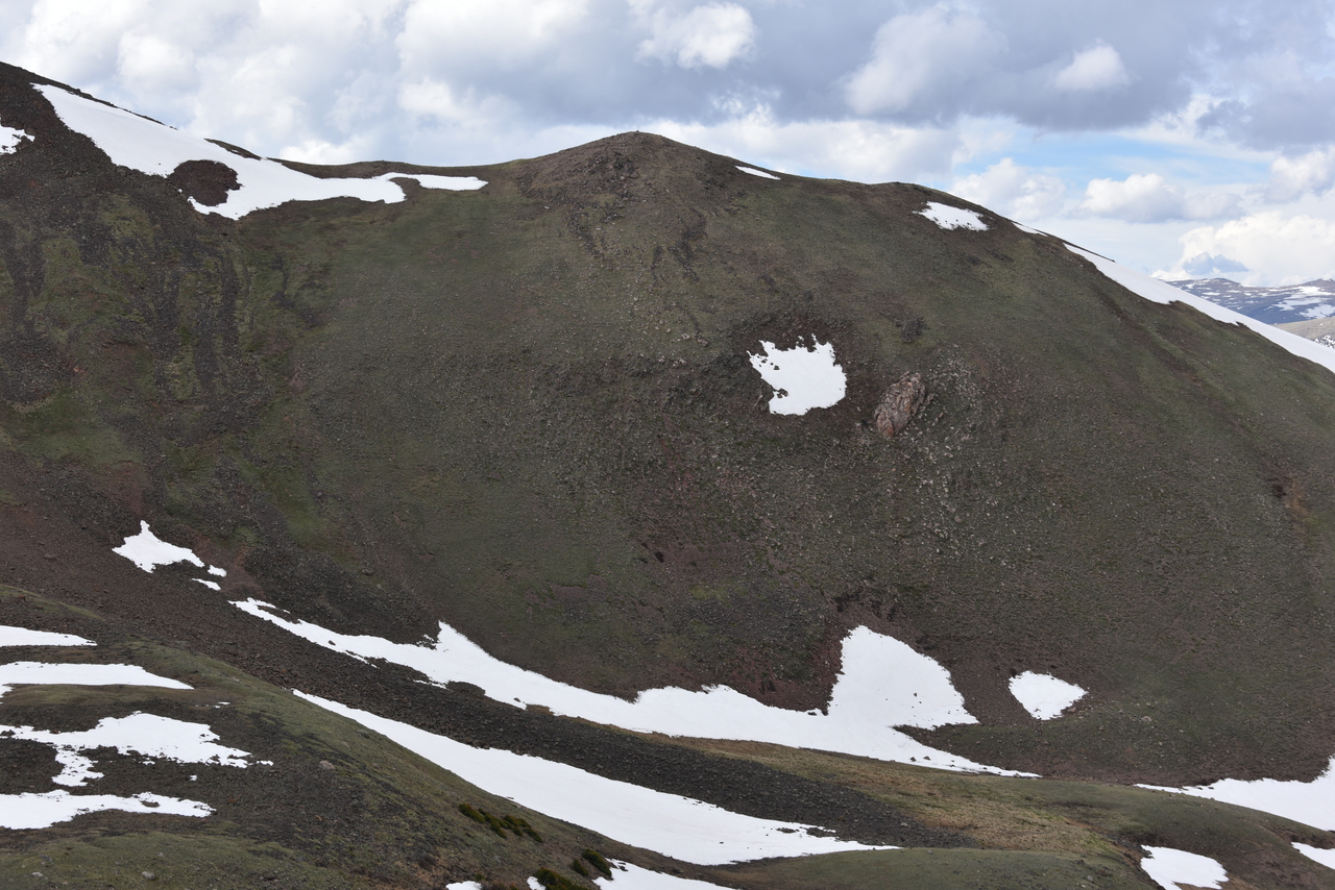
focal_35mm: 58
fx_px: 2151
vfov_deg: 23.4
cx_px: 668
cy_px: 445
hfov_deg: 34.5
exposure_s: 1/250
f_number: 8
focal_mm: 58
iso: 100
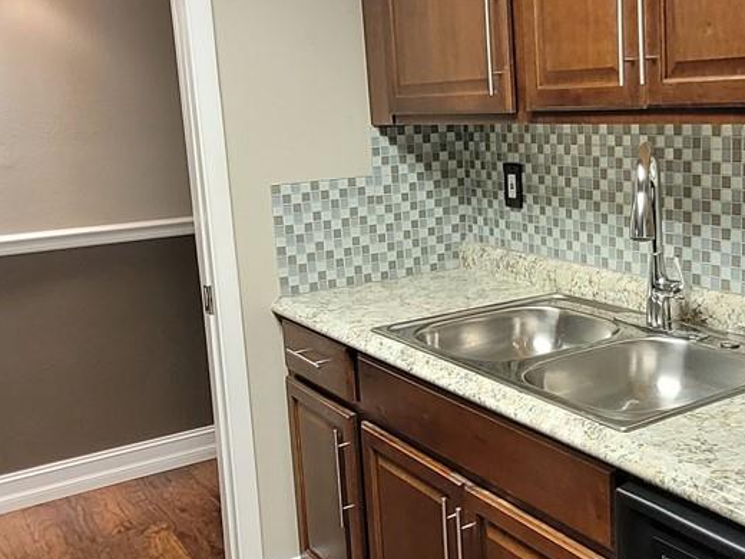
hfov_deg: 46.0
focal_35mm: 40
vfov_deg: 35.9
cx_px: 501
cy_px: 258
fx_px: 861
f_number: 2.2
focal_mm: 1.74
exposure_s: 1/60
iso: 160
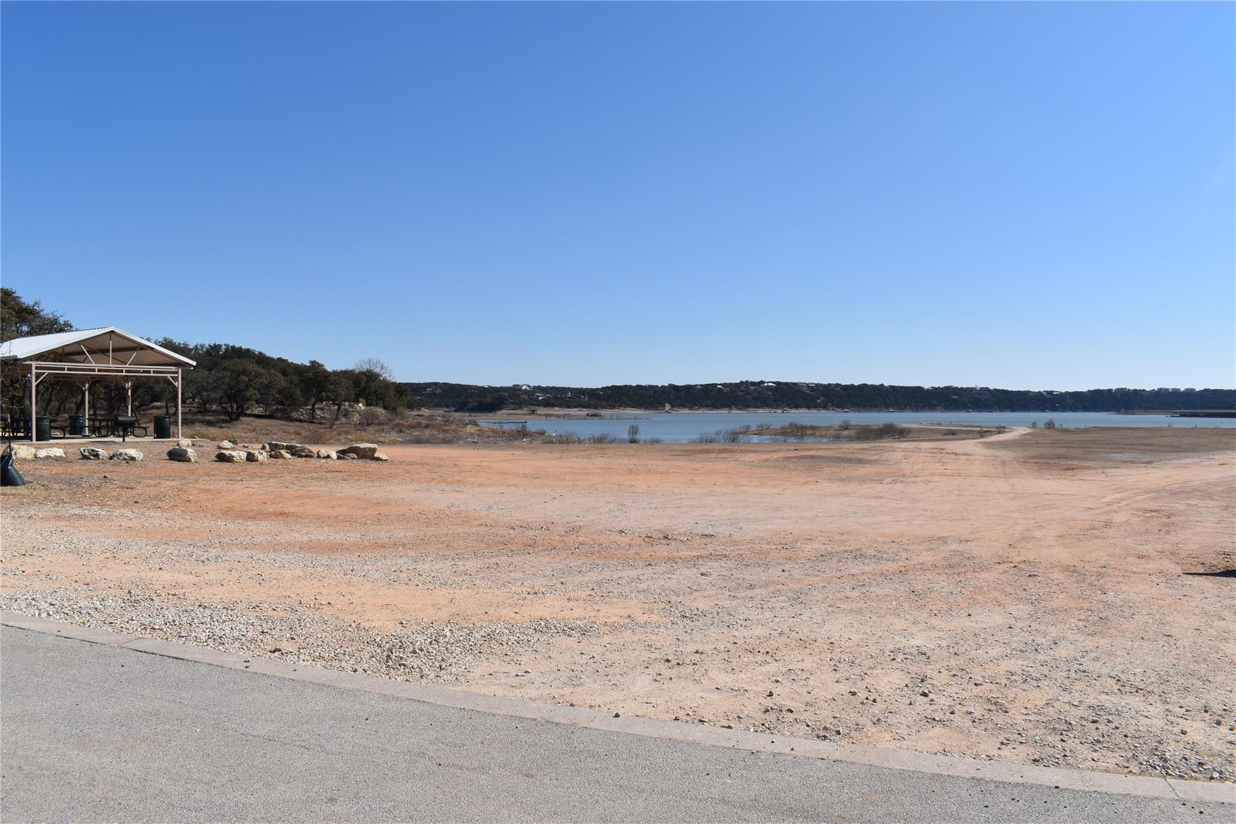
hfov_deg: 67.4
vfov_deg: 47.9
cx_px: 618
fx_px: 927
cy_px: 412
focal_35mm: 27
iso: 200
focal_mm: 18
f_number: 11
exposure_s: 1/500
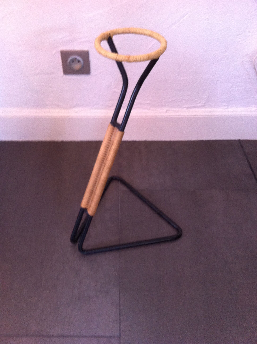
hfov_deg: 40.6
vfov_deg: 52.7
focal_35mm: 35
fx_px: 347
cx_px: 128
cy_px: 172
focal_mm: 3.85
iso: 200
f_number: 2.8
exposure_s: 1/15
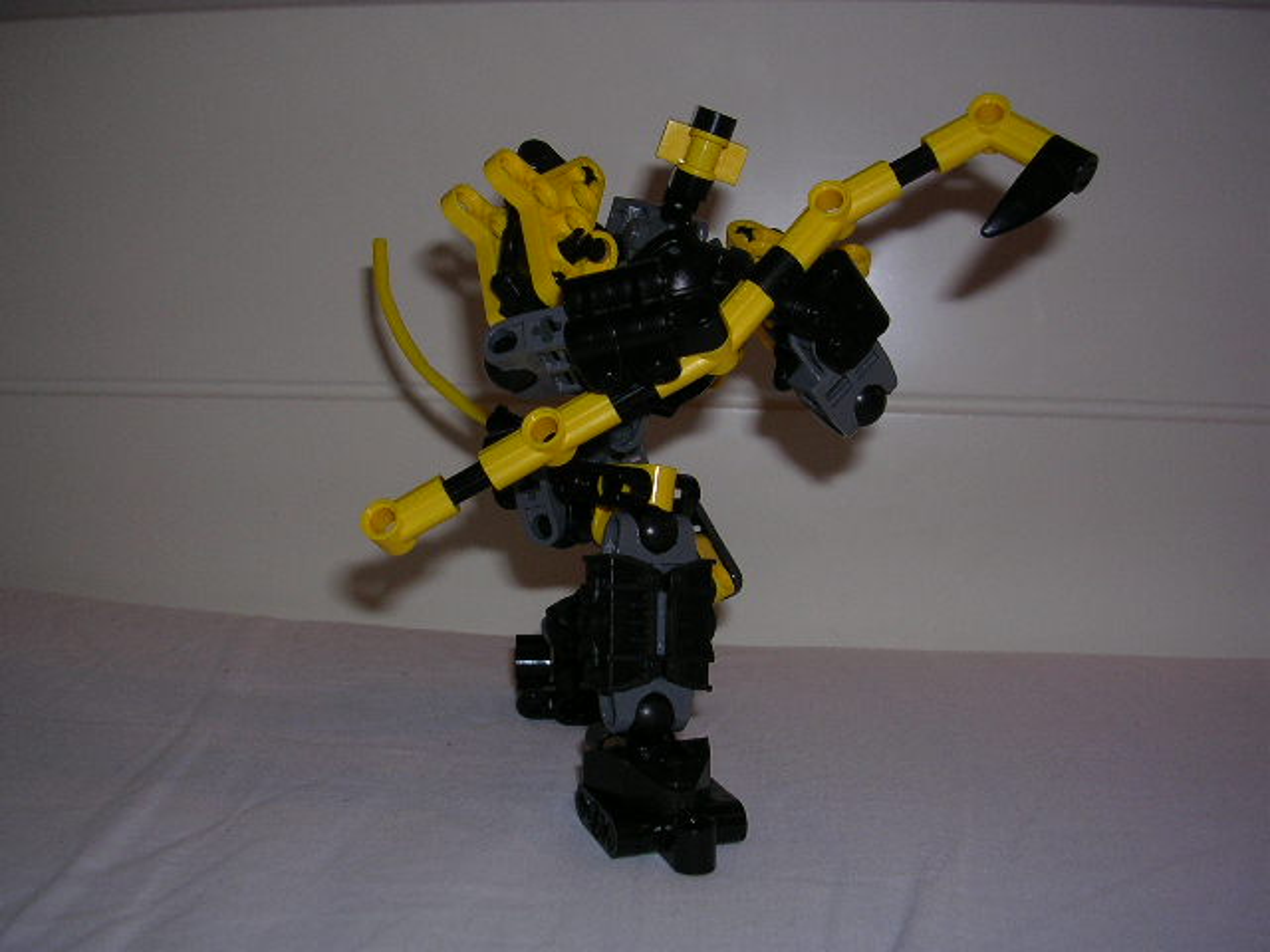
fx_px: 1394
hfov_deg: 49.0
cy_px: 476
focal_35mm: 38
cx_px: 635
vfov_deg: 37.7
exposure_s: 1/60.1
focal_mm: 5.8
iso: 50
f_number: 2.8
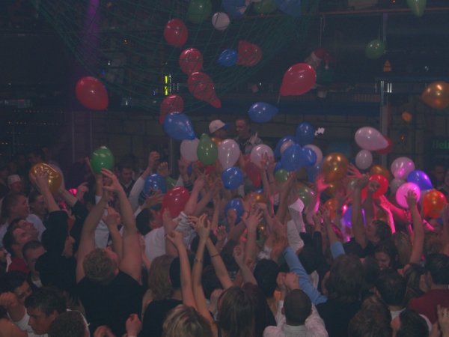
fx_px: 882
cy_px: 168
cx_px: 224
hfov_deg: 28.6
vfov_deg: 21.6
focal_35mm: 68
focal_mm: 14.2
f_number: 4
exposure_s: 1/60
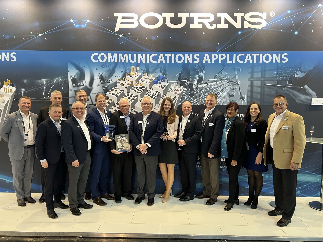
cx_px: 162
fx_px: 243
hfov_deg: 67.3
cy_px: 121
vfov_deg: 53.1
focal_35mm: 26
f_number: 1.5
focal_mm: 5.7
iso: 100
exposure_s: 1/50
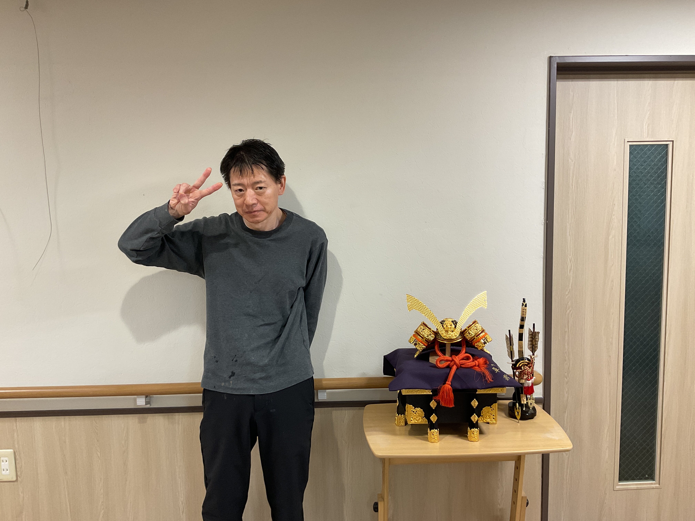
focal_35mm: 29
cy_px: 260
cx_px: 348
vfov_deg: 48.2
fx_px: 582
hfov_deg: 61.7
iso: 80
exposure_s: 1/60
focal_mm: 3
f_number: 1.8
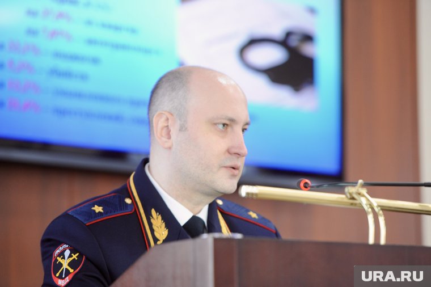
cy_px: 144
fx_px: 1974
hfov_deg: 12.5
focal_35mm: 165
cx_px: 216
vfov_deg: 8.3
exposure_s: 1/100
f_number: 3.2
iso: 1600
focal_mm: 165
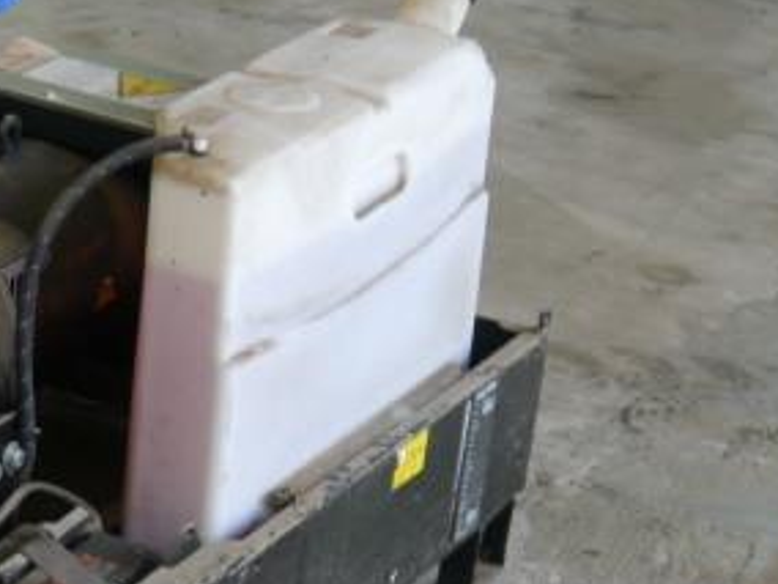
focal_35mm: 130
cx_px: -373
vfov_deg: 11.4
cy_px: 291
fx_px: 2922
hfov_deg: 14.2
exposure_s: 1/60
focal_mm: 18
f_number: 4.1
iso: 250
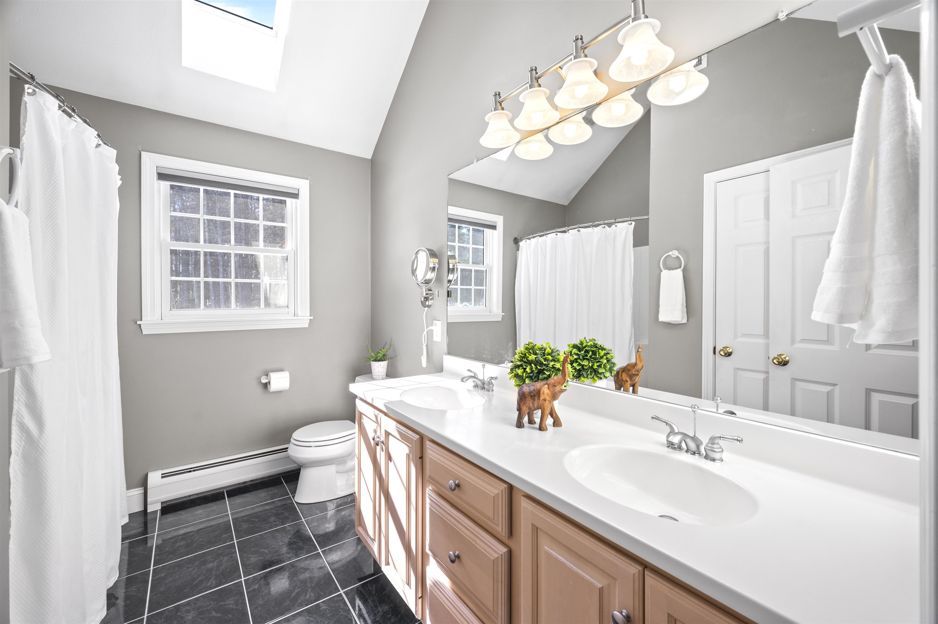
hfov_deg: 102.3
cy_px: 312
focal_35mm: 14
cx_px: 469
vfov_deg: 79.1
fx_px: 377
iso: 250
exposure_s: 1/5
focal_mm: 14.5
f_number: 7.1
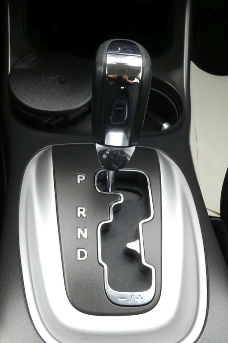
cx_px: 116
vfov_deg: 42.8
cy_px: 172
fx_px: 437
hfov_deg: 29.2
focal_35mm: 46
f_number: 5.6
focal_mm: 6
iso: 320
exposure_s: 1/80
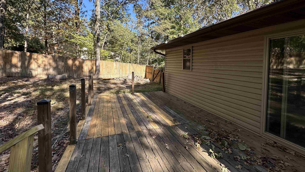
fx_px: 129
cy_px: 68
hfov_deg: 99.3
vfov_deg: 66.4
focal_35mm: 16
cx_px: 148
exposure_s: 1/403
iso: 40
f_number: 2.2
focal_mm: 2.22
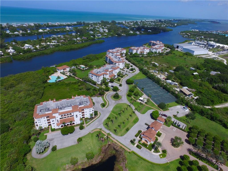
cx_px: 114
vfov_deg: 66.0
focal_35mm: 20
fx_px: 132
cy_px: 86
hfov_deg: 81.7
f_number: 2.8
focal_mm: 3.61
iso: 100
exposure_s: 1/1546
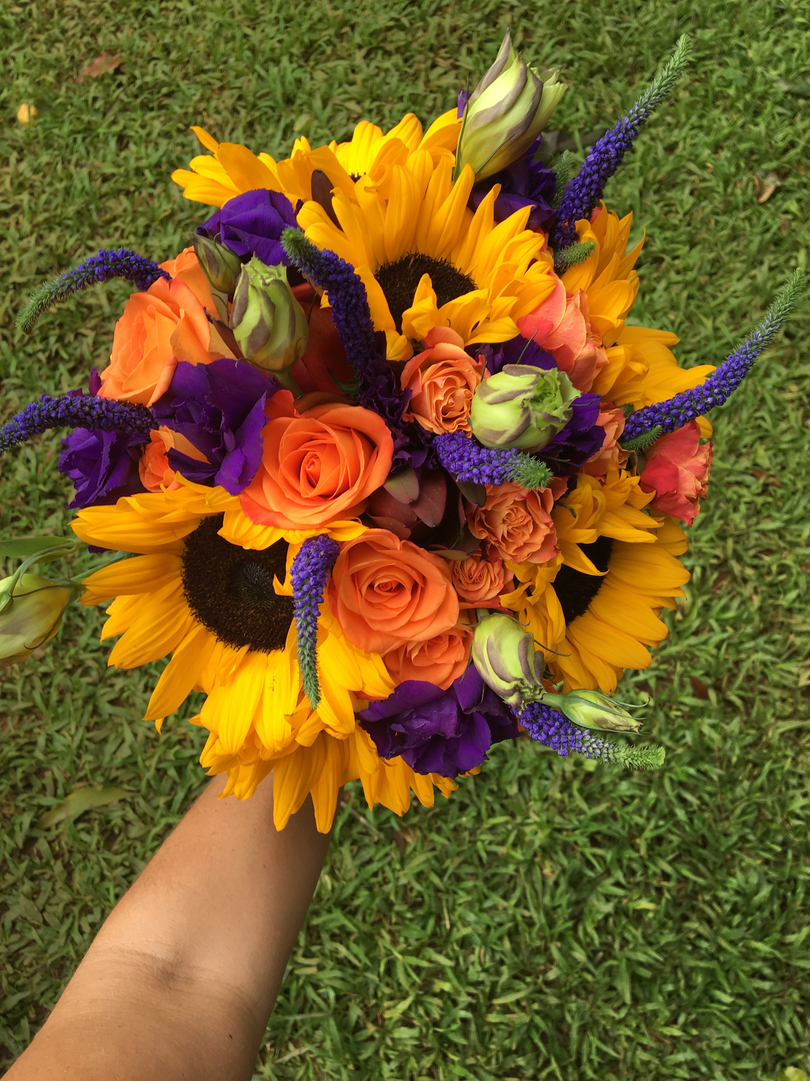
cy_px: 540
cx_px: 405
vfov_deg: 61.7
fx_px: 905
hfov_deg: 48.2
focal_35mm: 29
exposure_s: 1/318
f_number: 2.2
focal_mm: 4.15
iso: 25
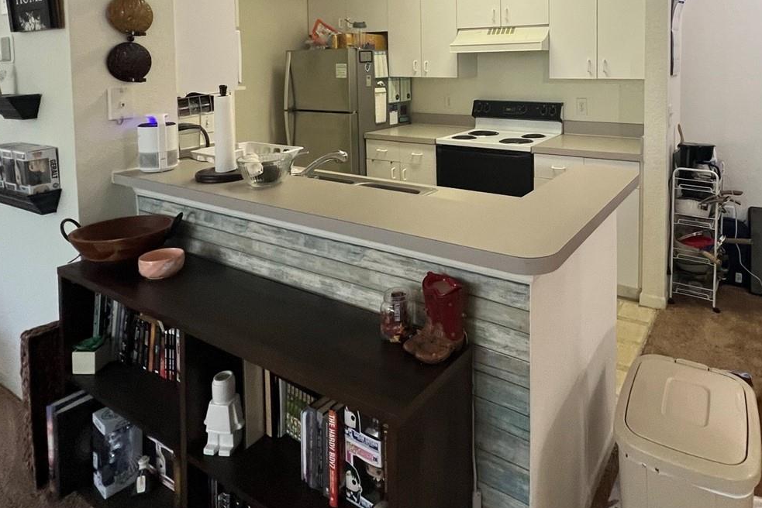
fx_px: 466
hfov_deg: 76.8
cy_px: 91
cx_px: 487
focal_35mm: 22
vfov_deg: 52.9
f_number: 1.8
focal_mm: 1.57
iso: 250
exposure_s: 1/60
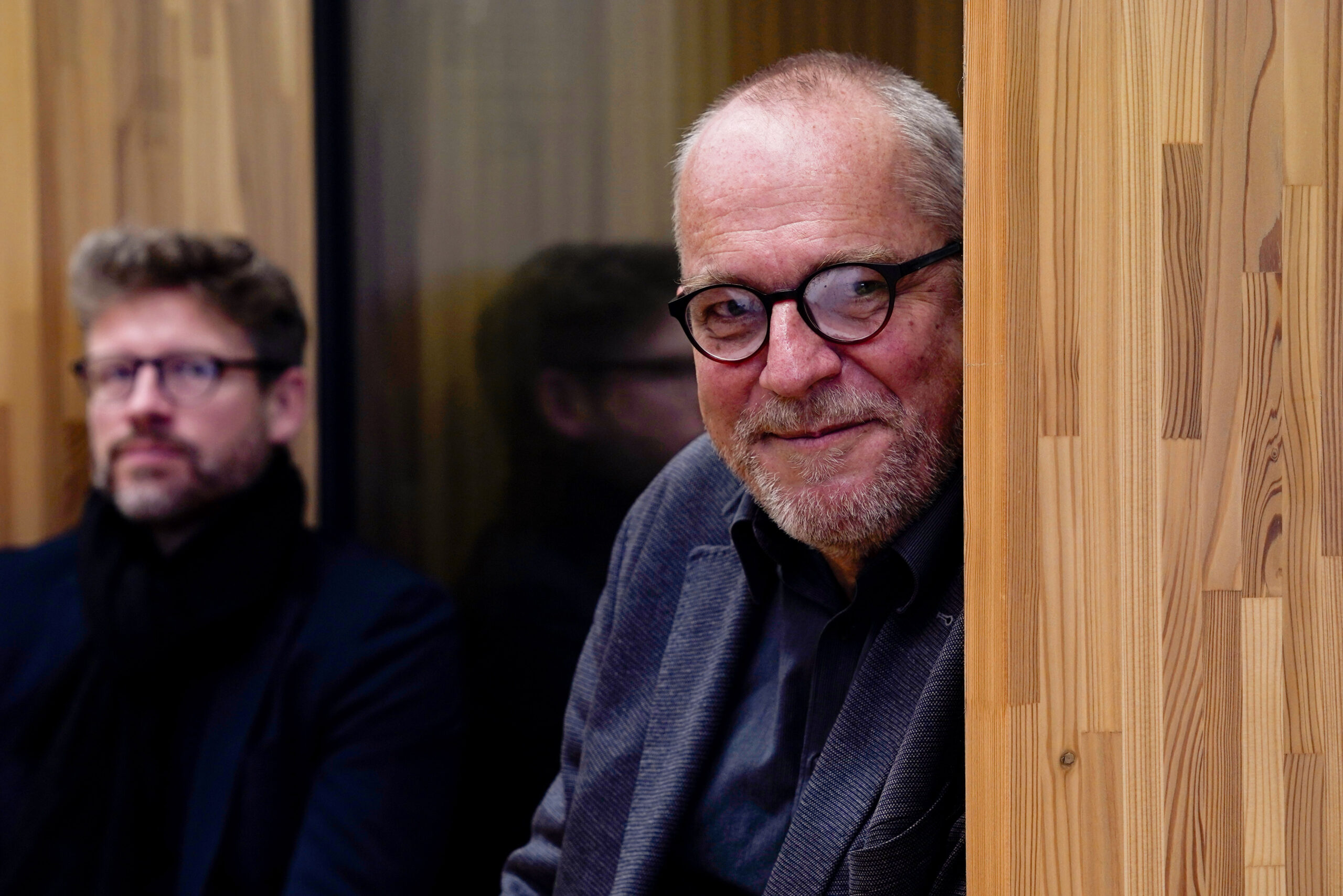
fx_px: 3171
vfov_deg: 16.1
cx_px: 672
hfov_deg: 23.9
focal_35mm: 85
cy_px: 448
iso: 400
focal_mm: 85
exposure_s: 1/60
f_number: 4.5
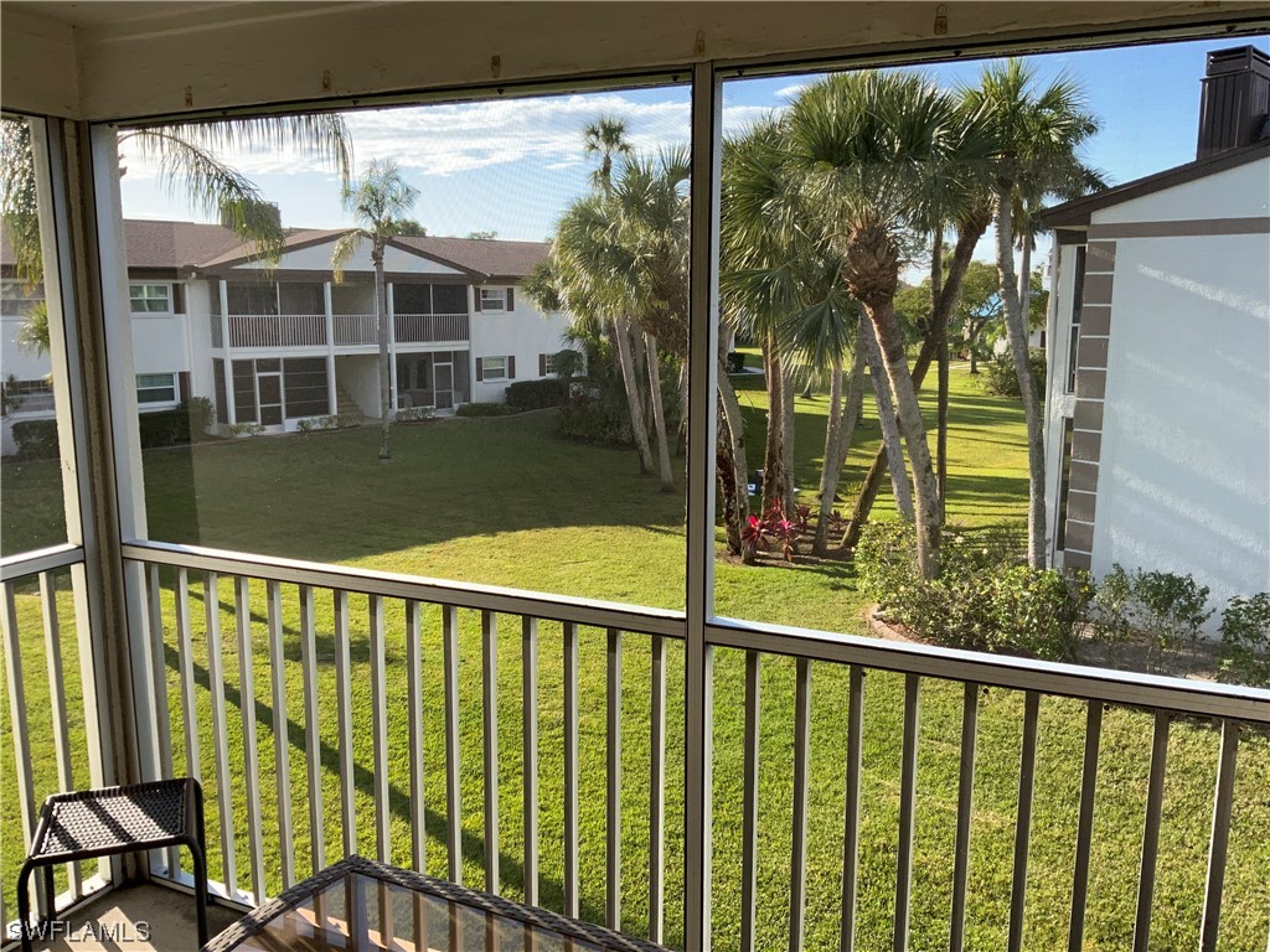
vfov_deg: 48.2
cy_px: 476
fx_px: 1064
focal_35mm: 29
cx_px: 635
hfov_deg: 61.7
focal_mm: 3
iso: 16
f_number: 1.8
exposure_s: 1/519
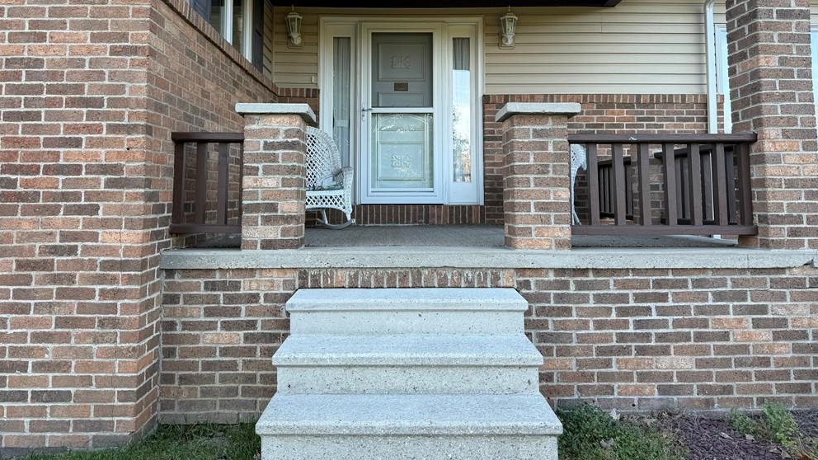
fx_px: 586
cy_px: 145
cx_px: 397
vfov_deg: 42.2
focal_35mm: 27
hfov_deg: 69.8
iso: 64
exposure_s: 1/271
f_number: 1.78
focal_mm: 6.76
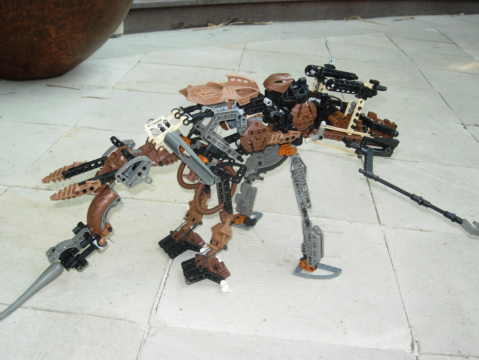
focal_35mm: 41
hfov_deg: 45.8
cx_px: 240
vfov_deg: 35.1
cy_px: 180
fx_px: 567
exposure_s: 1/111
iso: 79
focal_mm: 8.5
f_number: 2.9
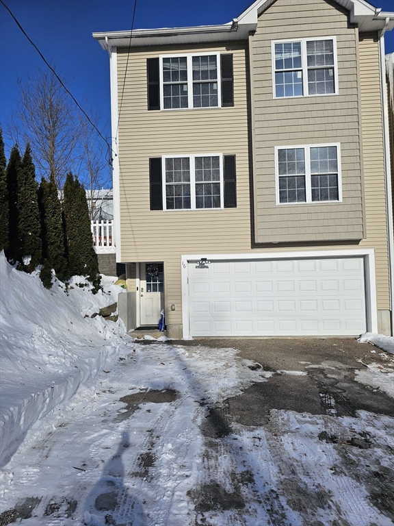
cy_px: 263
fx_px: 349
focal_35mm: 23
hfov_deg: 58.9
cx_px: 197
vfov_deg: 73.9
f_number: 1.7
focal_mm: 6.3
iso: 12
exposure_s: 1/1869
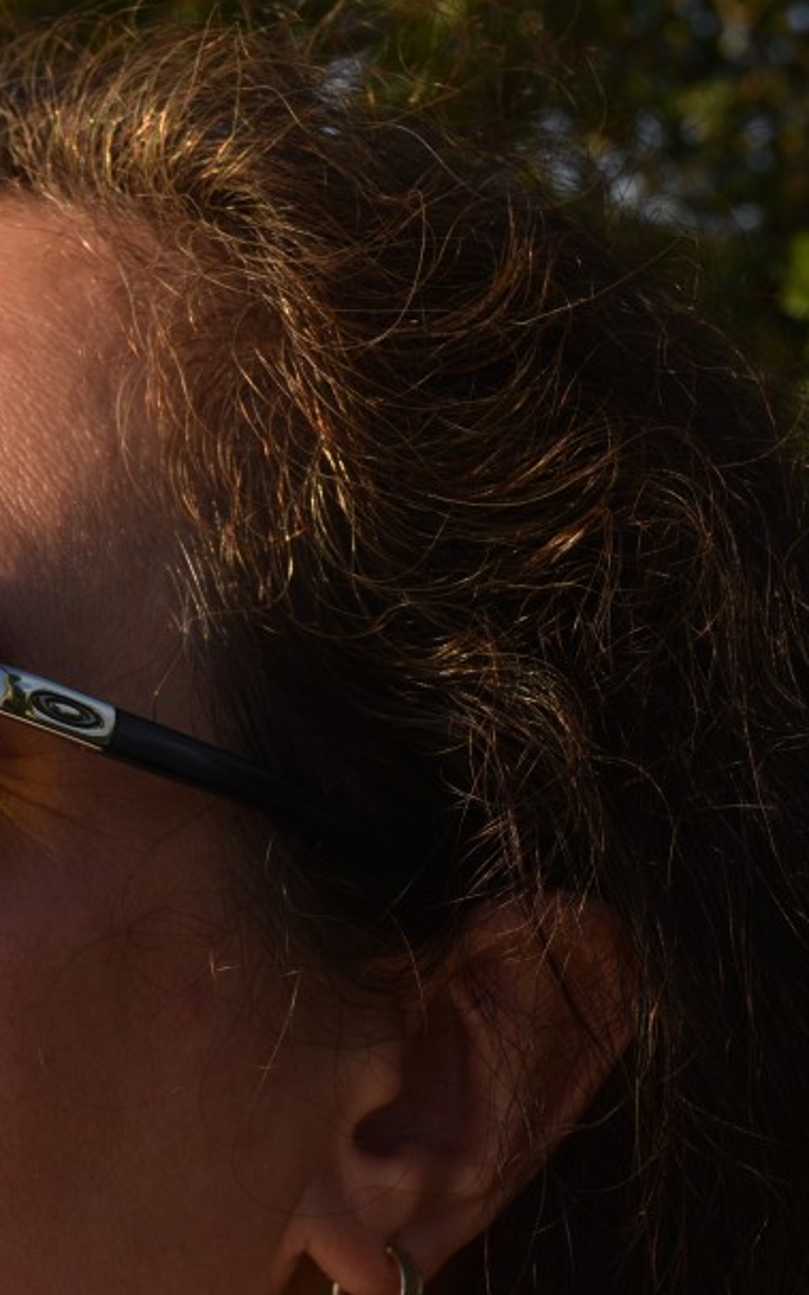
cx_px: -209
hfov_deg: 15.8
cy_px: 740
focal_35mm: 79
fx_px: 2786
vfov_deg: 26.2
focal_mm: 29
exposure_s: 1/640
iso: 200
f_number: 7.1
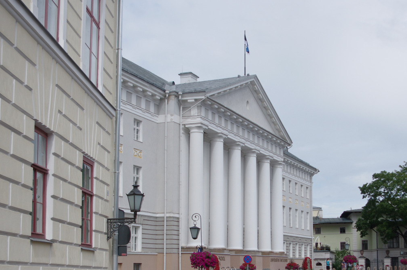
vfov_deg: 24.3
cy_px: 207
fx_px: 621
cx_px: 257
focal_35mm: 55
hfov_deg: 36.1
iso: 200
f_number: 5
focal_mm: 23.13
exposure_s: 1/1600
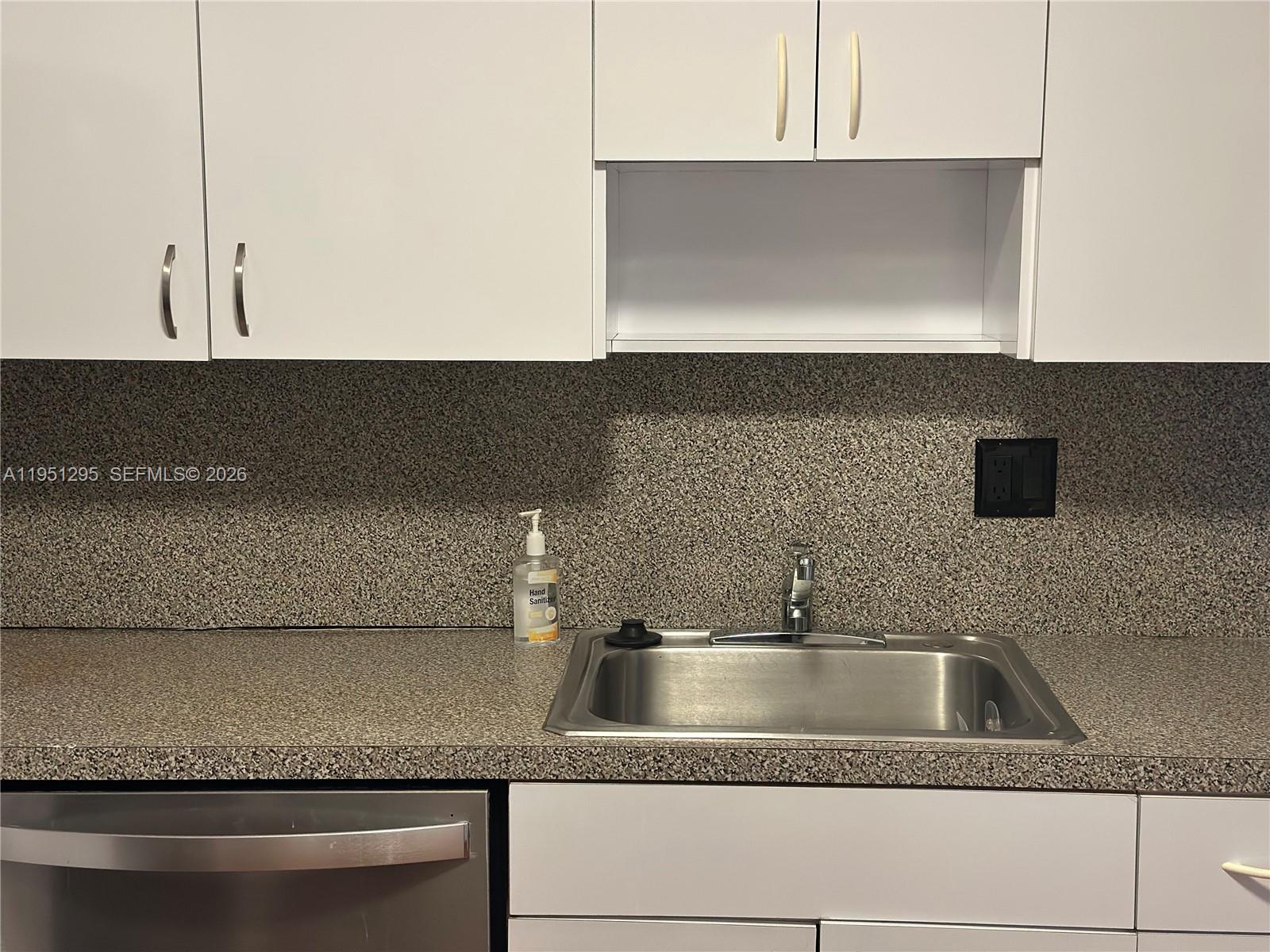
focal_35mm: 48
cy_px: 476
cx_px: 635
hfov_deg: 39.7
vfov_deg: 30.3
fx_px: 1761
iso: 250
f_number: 1.78
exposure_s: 1/60
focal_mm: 6.86
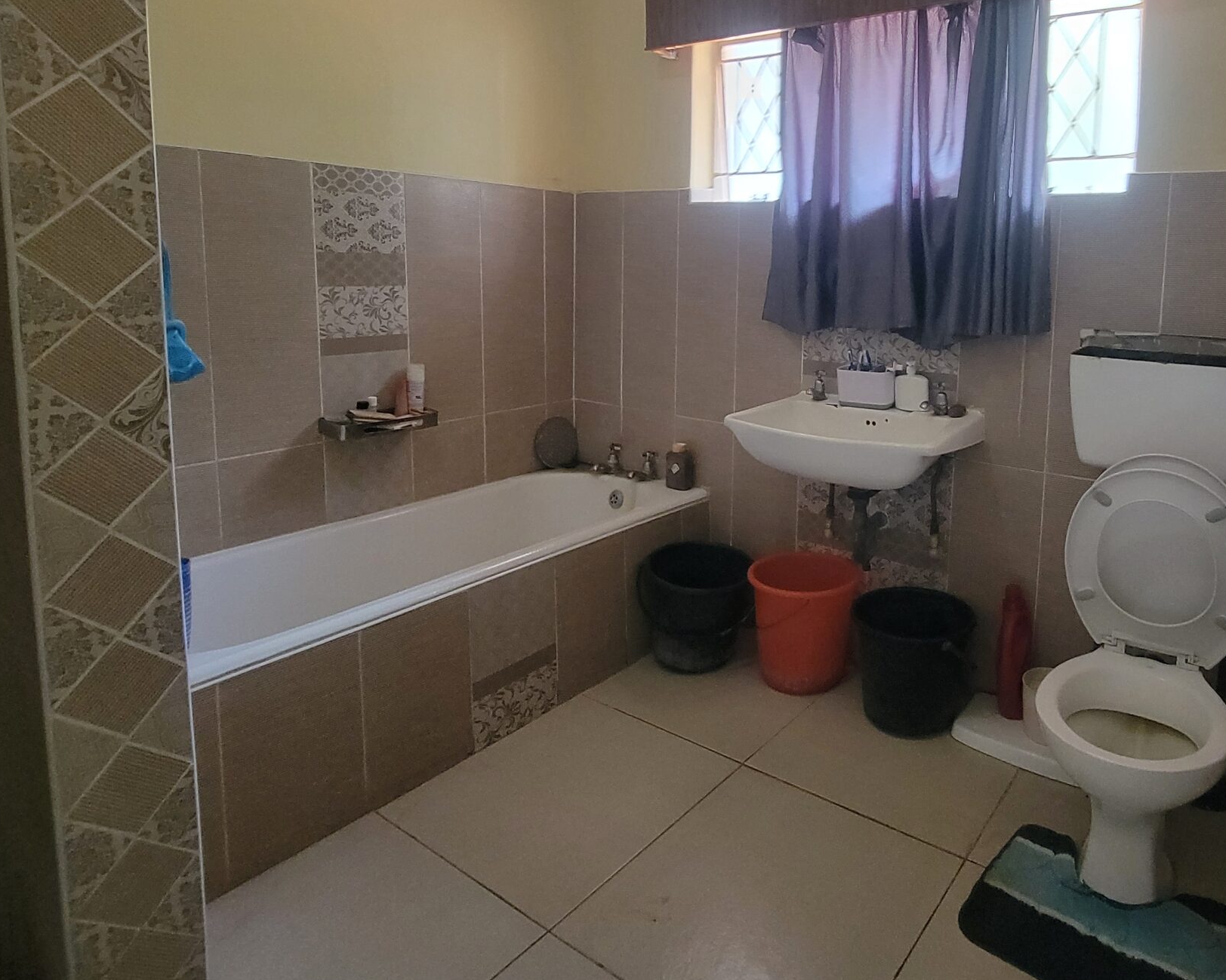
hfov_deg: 77.3
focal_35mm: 20
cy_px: 348
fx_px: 726
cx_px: 837
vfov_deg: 66.7
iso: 800
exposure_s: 1/25
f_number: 2.2
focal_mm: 2.2
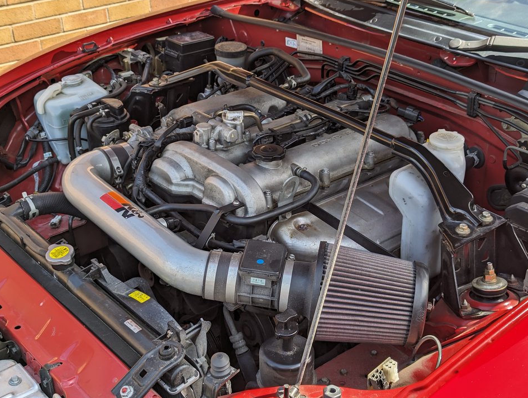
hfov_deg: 36.7
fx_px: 794
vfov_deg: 28.1
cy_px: 205
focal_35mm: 52
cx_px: 284
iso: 44
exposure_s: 1/999
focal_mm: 6.81
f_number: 1.85
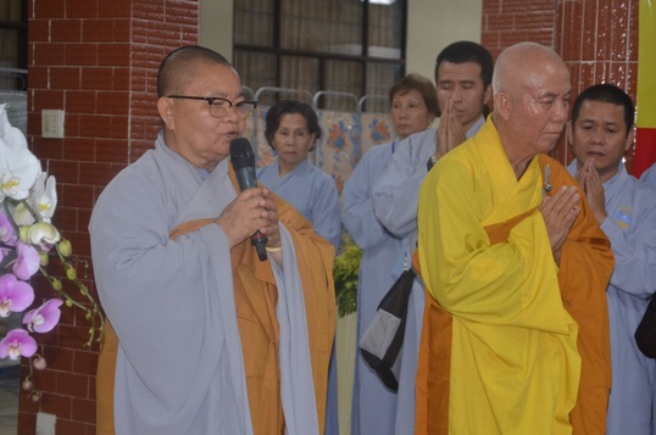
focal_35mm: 87
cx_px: 373
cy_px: 197
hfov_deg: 23.4
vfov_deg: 15.7
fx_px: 1583
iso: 800
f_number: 4.8
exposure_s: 1/60
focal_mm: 48
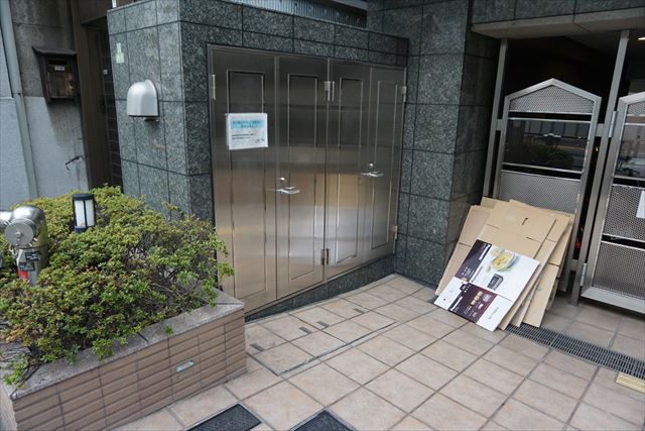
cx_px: 322
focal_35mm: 24
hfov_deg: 73.7
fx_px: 430
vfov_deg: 53.2
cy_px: 216
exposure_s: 1/160
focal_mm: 16
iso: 400
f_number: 4
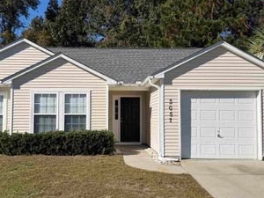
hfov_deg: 46.7
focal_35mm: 40
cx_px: 120
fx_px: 305
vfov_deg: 36.0
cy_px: 98
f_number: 1.78
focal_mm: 6.76
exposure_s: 1/7353
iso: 80
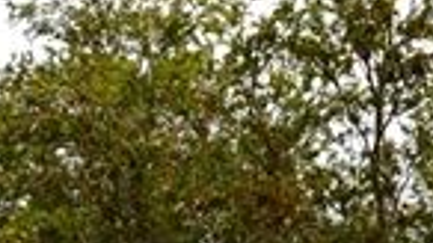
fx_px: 1779
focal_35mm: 155
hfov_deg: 13.2
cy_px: 421
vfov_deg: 7.6
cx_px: -205
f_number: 9
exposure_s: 1/200
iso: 100
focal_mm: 18
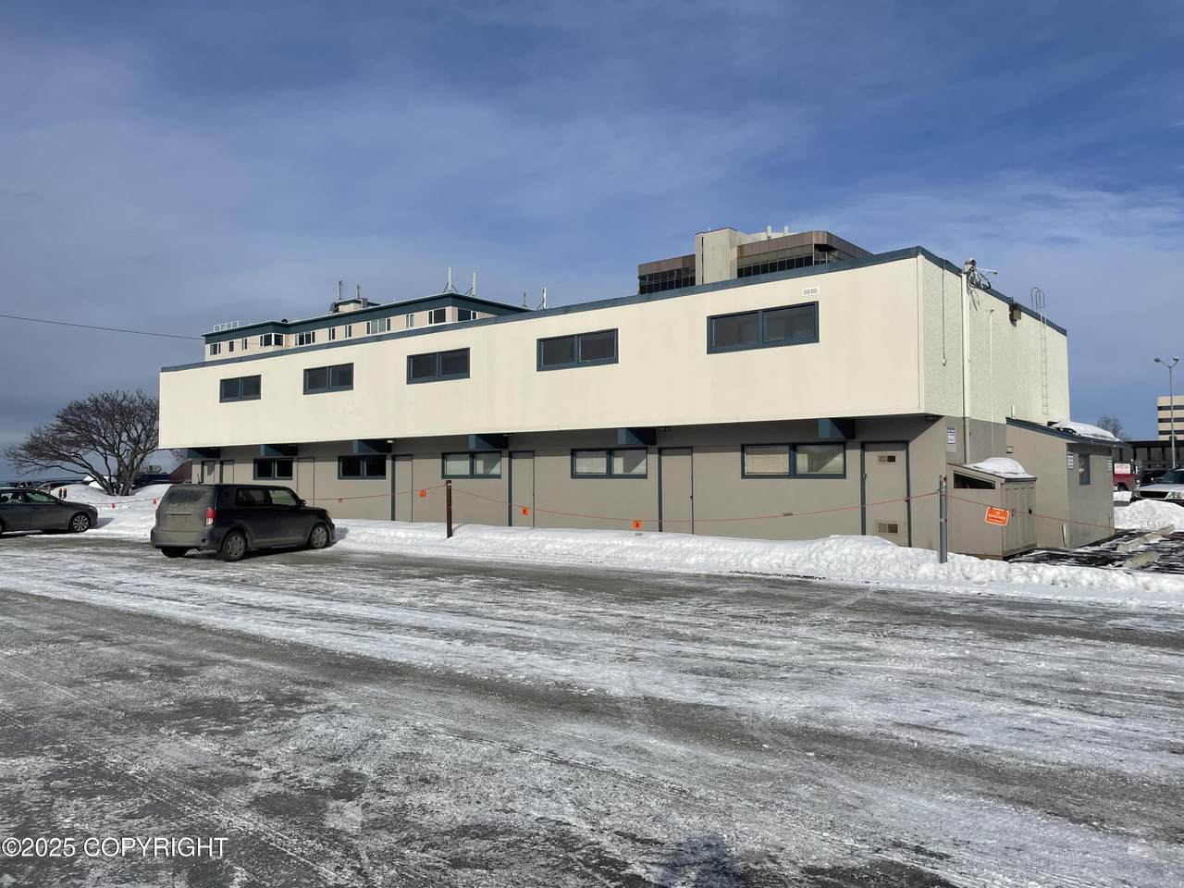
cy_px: 444
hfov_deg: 67.3
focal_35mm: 26
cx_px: 592
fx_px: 889
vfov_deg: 53.1
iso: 32
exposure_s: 1/9091
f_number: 1.6
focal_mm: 4.2
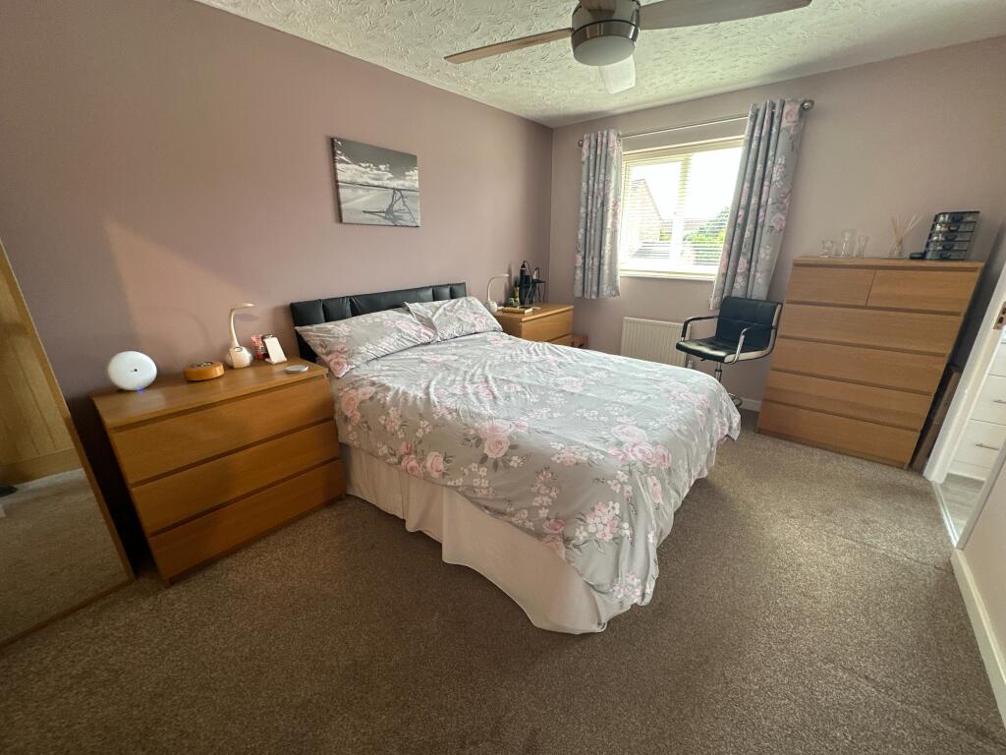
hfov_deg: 102.1
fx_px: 407
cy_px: 378
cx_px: 503
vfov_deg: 85.7
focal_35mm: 14
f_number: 2.2
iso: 100
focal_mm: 2.22
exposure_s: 1/100
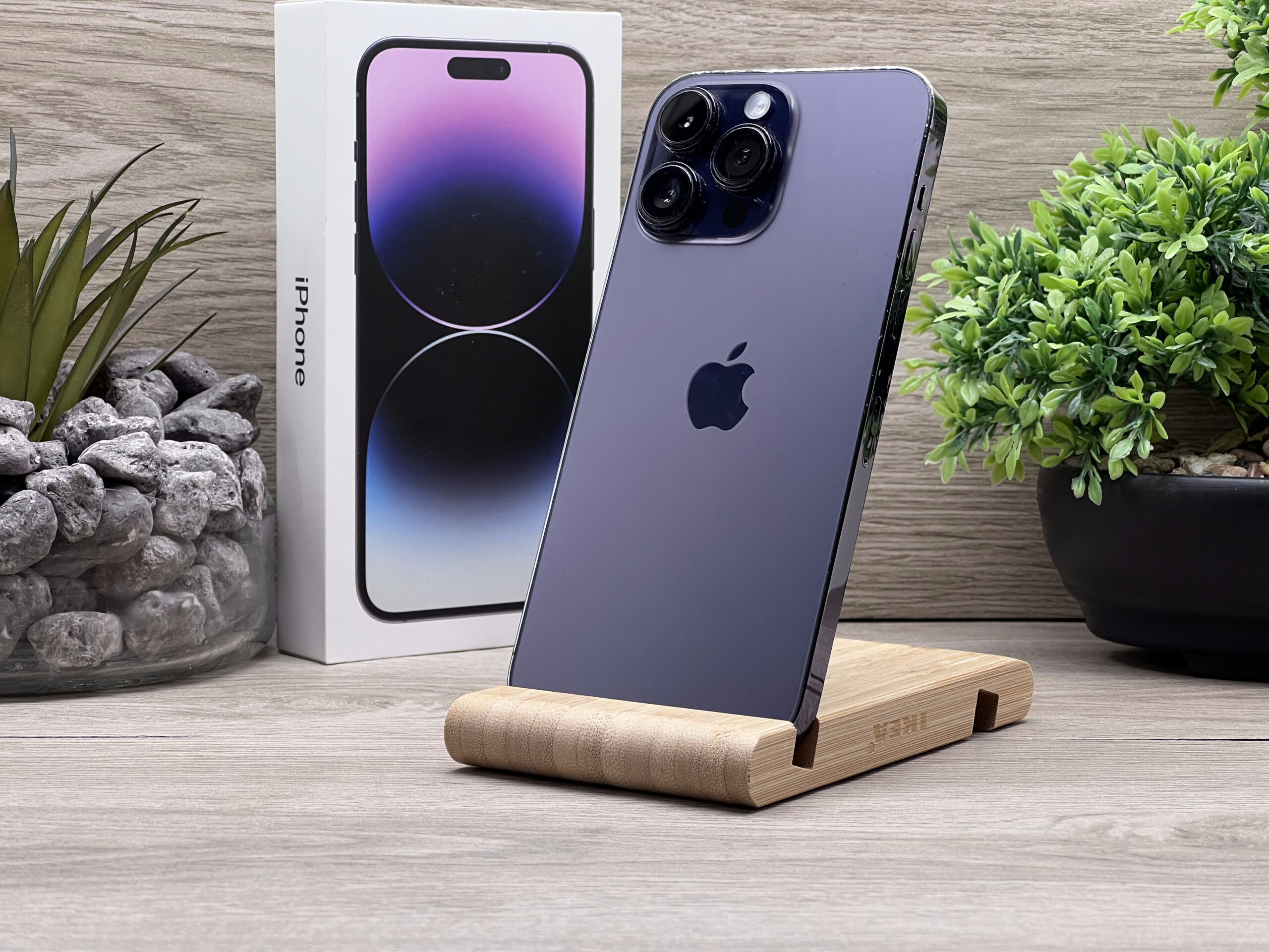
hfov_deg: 25.3
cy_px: 476
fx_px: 2823
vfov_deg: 19.1
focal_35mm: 77
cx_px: 634
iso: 80
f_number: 2.8
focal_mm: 9
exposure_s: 1/100
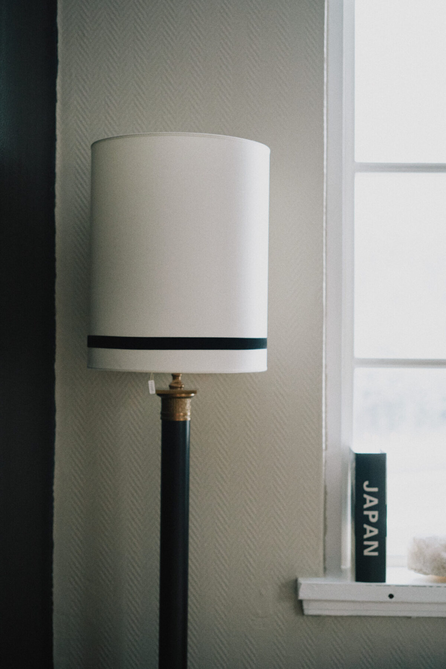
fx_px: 929
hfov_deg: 27.0
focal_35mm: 50
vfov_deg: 39.6
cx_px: 223
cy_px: 334
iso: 1600
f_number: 2
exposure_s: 1/125
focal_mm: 33
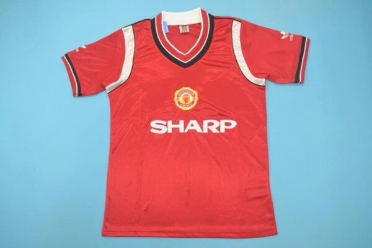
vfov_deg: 43.6
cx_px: 186
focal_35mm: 30
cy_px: 124
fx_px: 310
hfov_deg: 61.9
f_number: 5.6
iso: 200
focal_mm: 20
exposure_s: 1/60
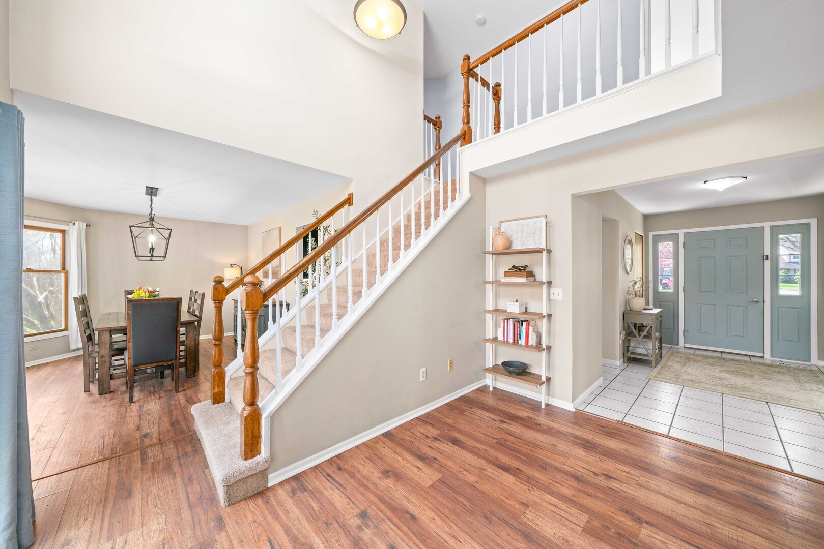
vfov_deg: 85.4
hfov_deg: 108.3
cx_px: 412
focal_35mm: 13
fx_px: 298
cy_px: 274
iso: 200
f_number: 10
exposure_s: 1/1.25
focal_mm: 13
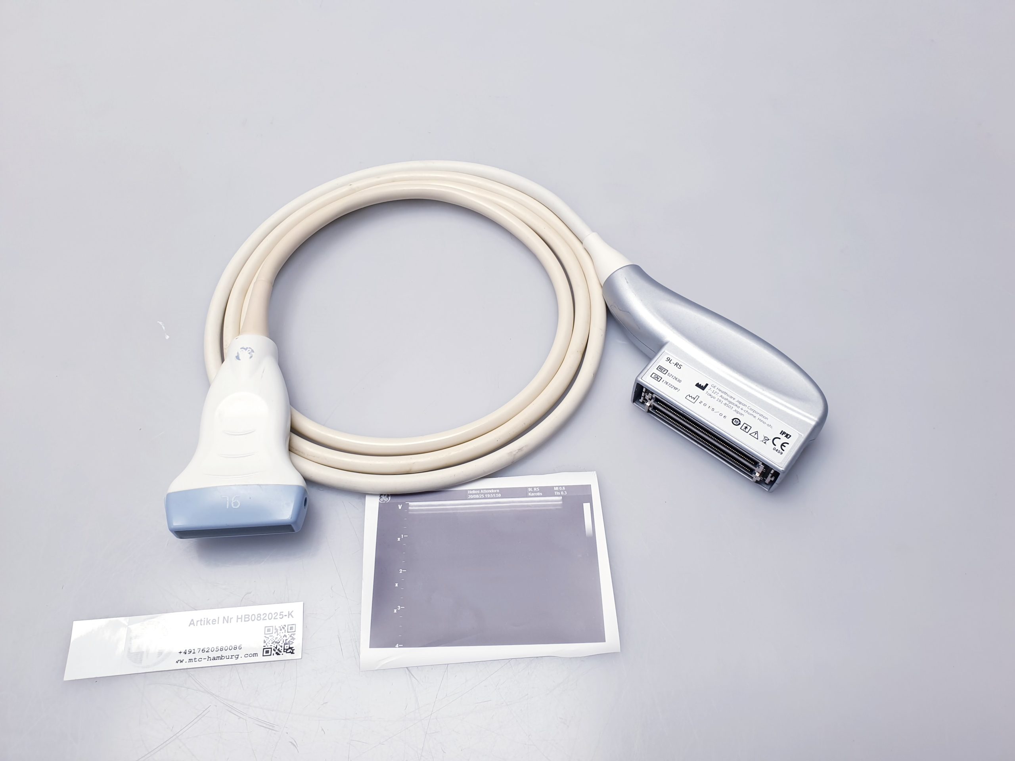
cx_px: 508
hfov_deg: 67.3
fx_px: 762
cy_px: 380
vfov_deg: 53.1
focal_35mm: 26
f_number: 2.4
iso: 50
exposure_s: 1/50
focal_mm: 4.3
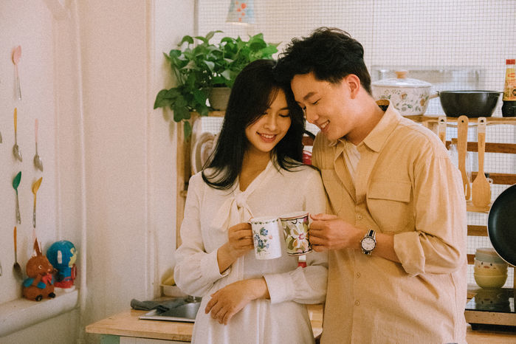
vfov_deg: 20.0
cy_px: 172
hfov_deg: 29.7
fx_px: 975
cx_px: 258
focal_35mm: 68
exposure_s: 1/250
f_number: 2.8
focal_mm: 45.5
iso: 3200
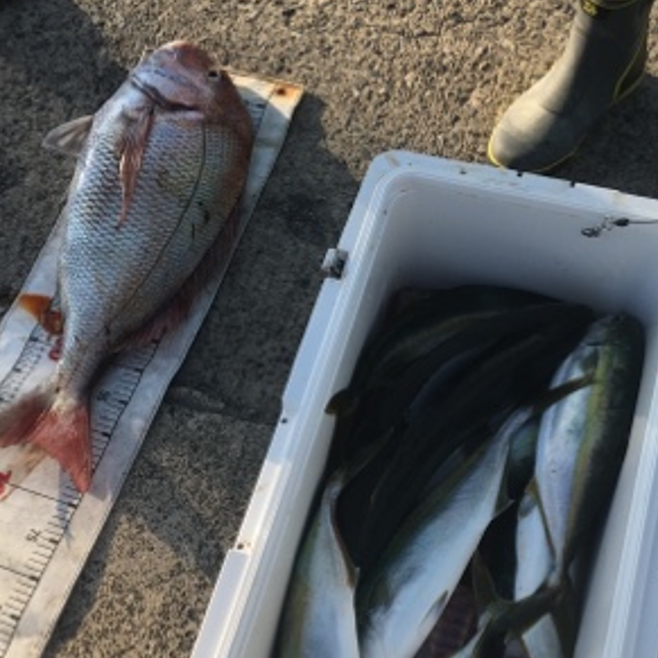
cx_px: 293
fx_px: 946
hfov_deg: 38.3
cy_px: 500
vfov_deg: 37.3
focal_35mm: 44
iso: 25
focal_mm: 4.15
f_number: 2.2
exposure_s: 1/596
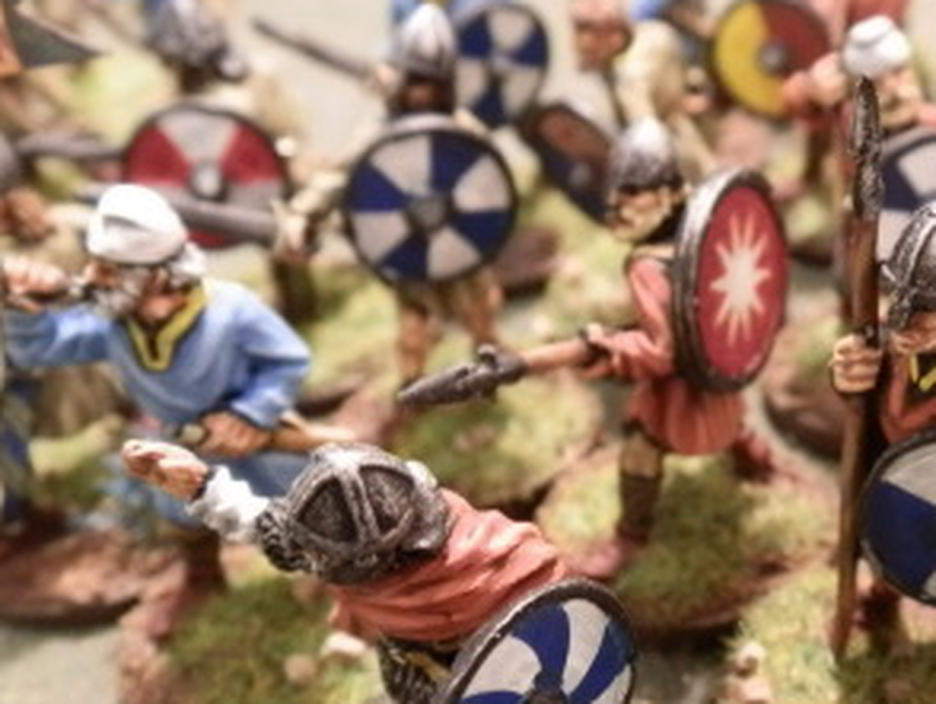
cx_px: 720
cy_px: 446
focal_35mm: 51
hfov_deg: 36.4
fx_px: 1380
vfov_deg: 28.5
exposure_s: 1/40
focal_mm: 5
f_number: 3.1
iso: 400
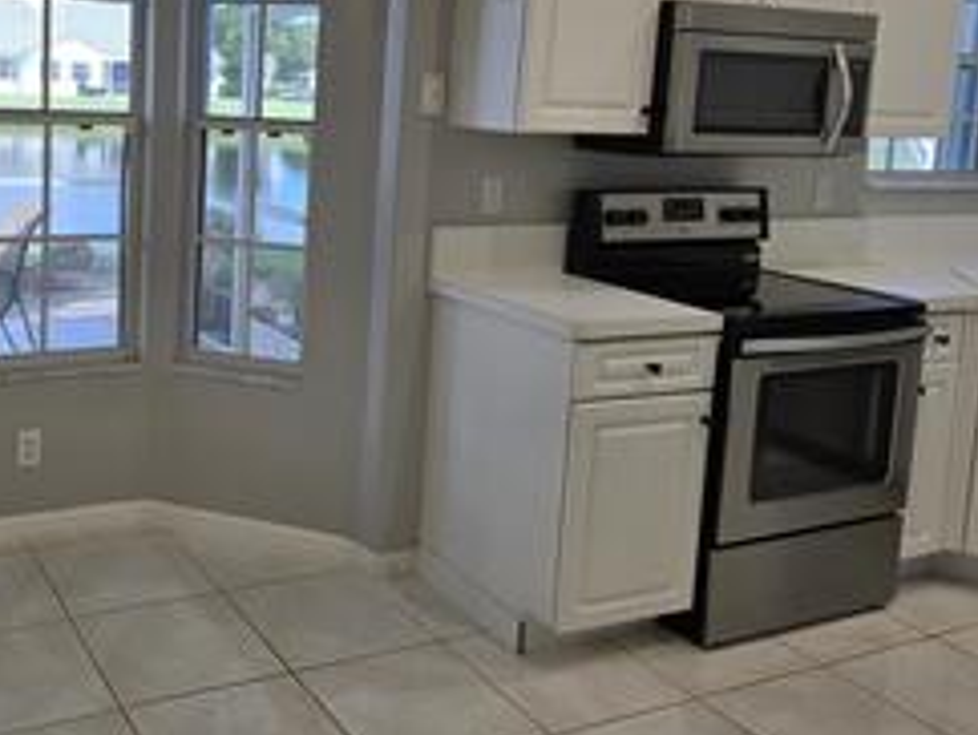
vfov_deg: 37.0
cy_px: 194
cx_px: 238
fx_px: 1075
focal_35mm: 38
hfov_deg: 47.0
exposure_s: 1/120
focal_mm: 6.3
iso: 32
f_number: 1.7
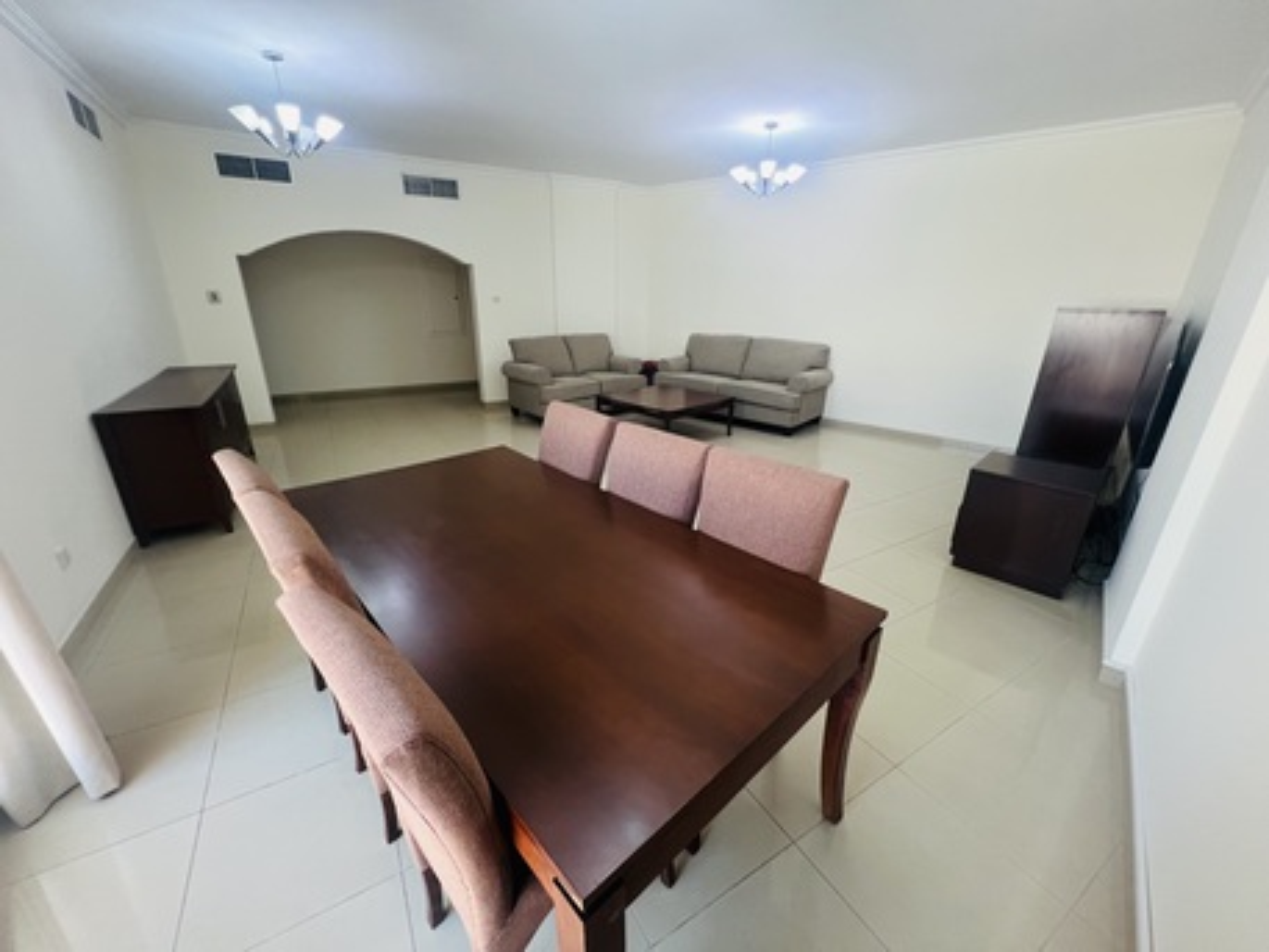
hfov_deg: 106.2
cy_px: 476
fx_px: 477
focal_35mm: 13
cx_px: 634
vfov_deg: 89.9
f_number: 1.8
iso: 160
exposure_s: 1/50
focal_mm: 1.57
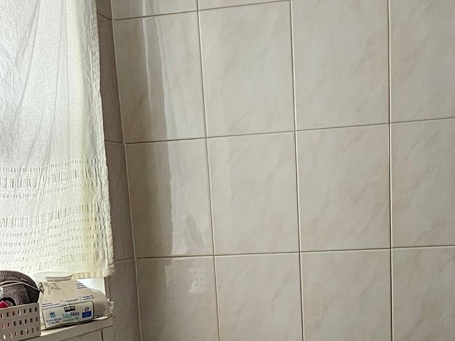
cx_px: 278
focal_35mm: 66
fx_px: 867
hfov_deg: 29.3
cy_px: 423
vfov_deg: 20.6
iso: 400
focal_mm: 5.4
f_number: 1.8
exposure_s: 1/120
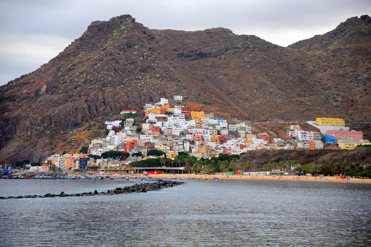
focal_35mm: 120
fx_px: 1236
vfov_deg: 11.4
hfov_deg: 17.1
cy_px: 124
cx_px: 186
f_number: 5.6
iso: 200
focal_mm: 120
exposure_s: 1/125
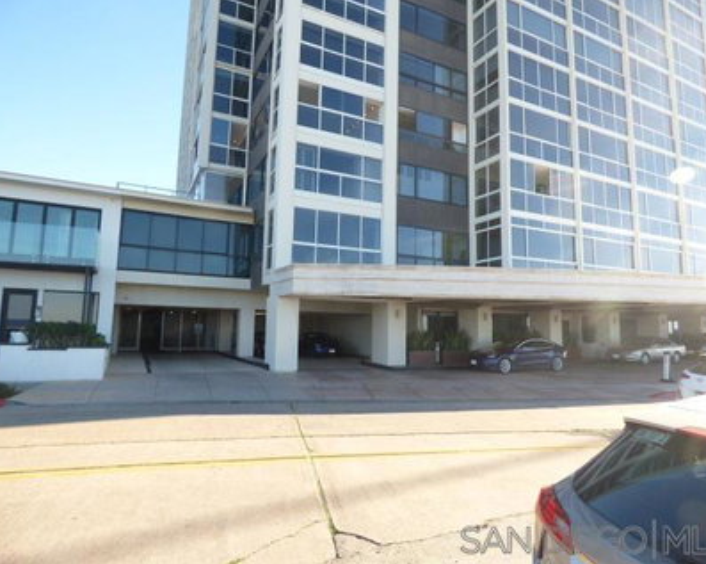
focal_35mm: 21
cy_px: 281
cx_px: 365
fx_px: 438
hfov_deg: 77.6
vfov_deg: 65.5
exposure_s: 1/800
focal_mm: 3.58
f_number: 2.8
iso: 200
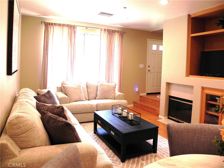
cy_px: 84
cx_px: 112
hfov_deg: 67.3
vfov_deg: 53.1
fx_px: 168
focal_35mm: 26
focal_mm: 4.6
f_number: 2.8
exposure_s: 1/76.8
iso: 160
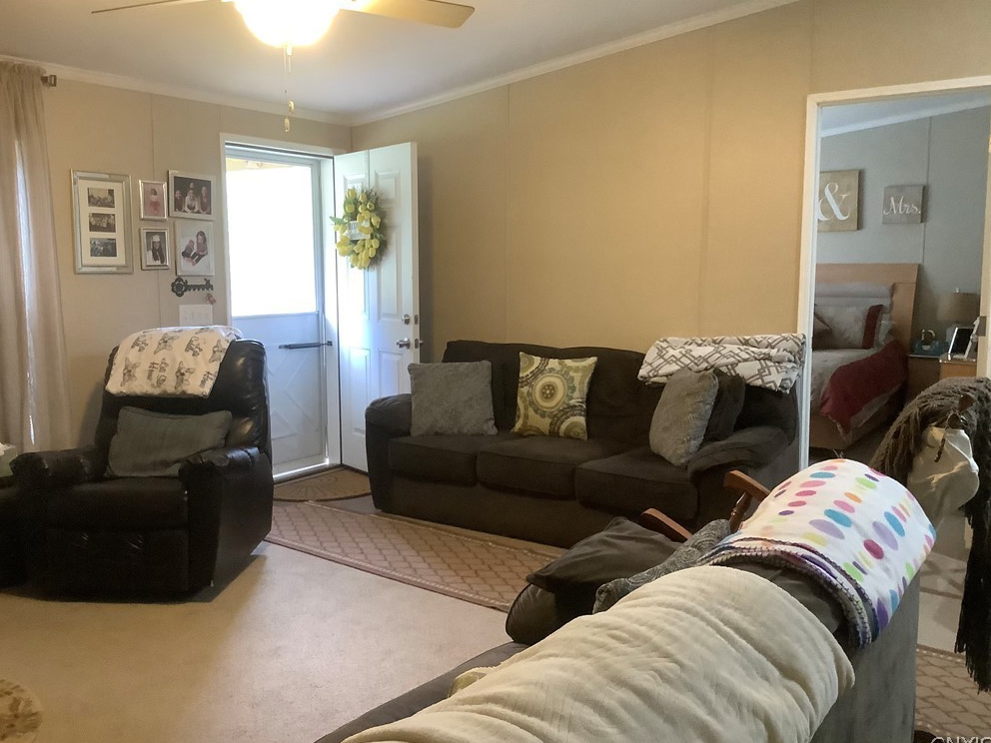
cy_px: 378
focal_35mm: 32
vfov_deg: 44.2
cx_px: 488
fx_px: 916
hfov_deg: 56.8
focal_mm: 3.3
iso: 400
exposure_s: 1/33
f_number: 2.4
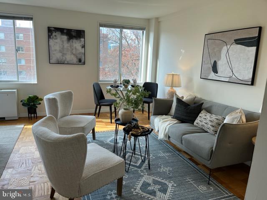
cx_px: 134
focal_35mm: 26
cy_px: 100
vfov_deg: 53.1
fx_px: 201
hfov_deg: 67.3
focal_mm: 5.1
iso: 50
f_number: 1.6
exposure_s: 1/266
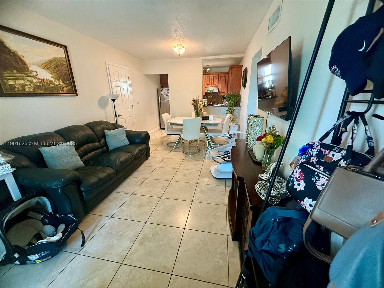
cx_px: 192
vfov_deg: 85.7
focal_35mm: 14
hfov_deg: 102.1
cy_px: 144
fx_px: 155
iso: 500
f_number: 2.2
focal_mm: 2.22
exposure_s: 1/60
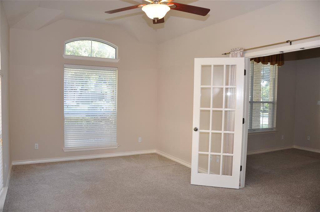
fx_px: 240
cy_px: 106
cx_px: 160
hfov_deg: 67.4
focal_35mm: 27
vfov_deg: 47.8
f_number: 4.5
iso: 400
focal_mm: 18
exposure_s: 1/80
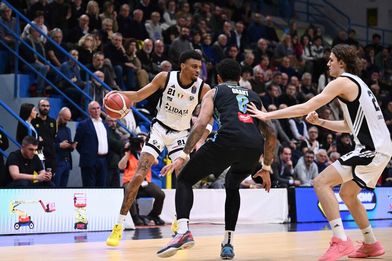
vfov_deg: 13.0
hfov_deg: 19.5
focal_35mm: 105
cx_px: 196
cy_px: 130
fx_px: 1143
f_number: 2.8
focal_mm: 105
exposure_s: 1/1000
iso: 4000
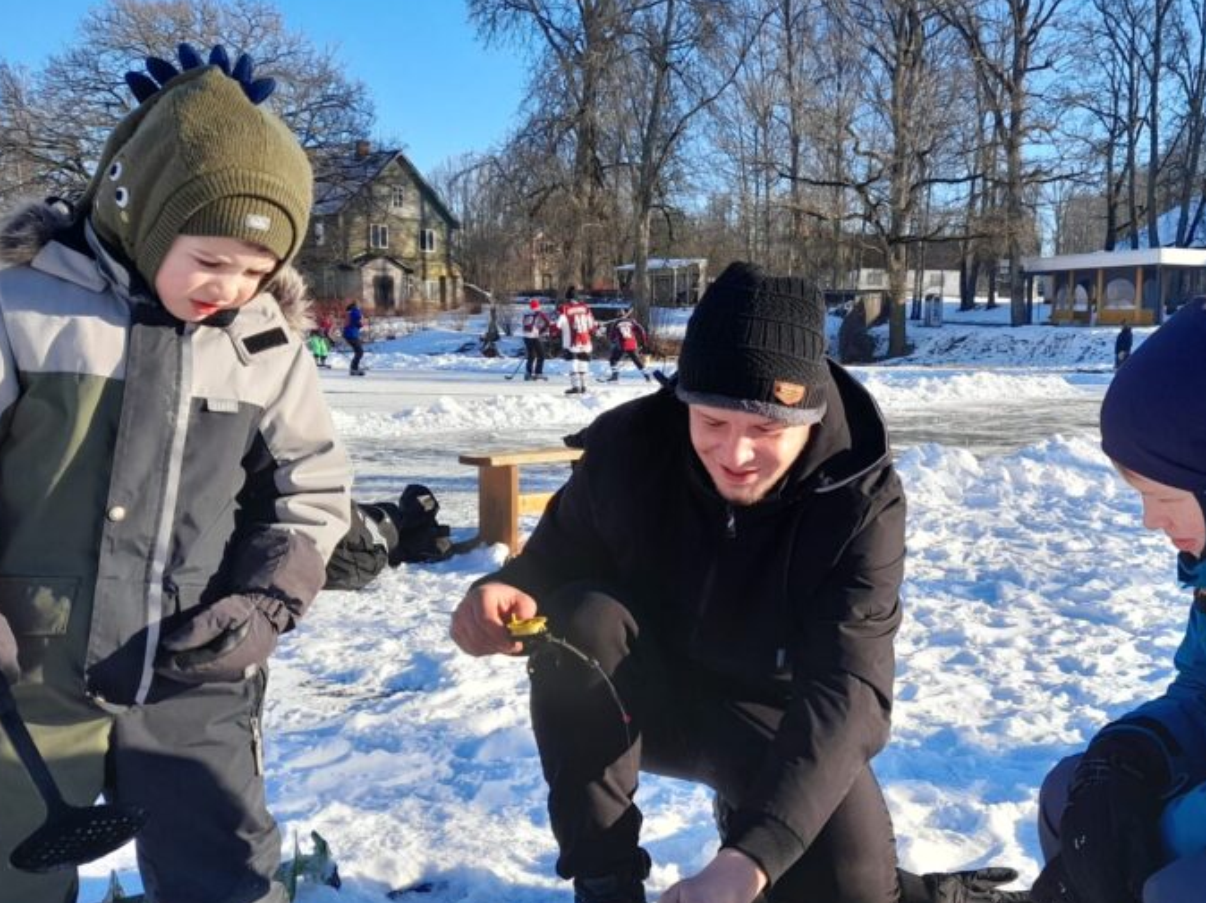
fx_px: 1323
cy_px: 499
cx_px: 775
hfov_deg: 48.4
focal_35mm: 38
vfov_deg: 37.7
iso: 20
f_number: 2
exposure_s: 1/426
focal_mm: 4.6
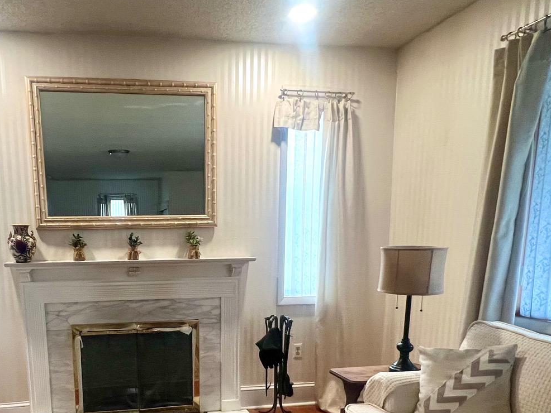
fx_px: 430
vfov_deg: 48.7
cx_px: 173
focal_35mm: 27
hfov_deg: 63.2
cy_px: 325
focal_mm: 1.57
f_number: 1.8
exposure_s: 1/60
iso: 200
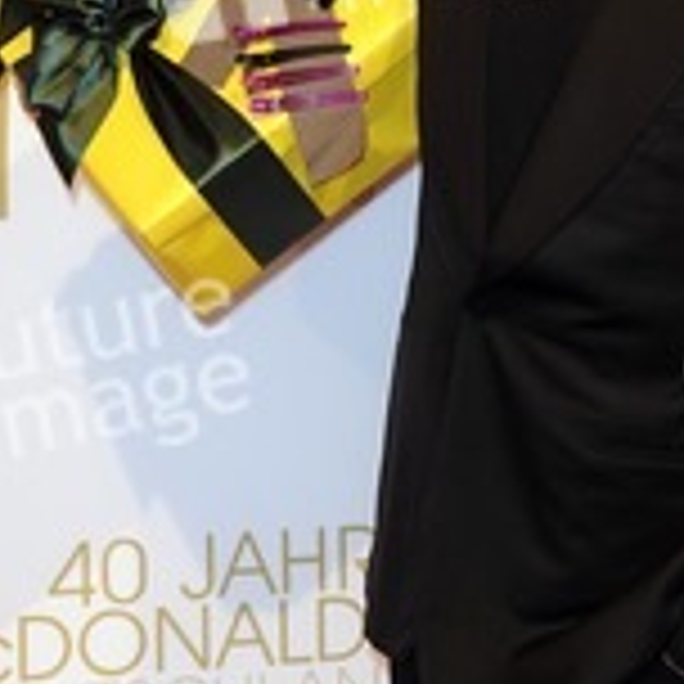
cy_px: 162
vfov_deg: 8.7
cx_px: 508
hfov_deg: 8.7
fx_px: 4493
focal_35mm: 201
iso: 800
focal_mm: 90
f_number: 6.3
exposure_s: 1/250
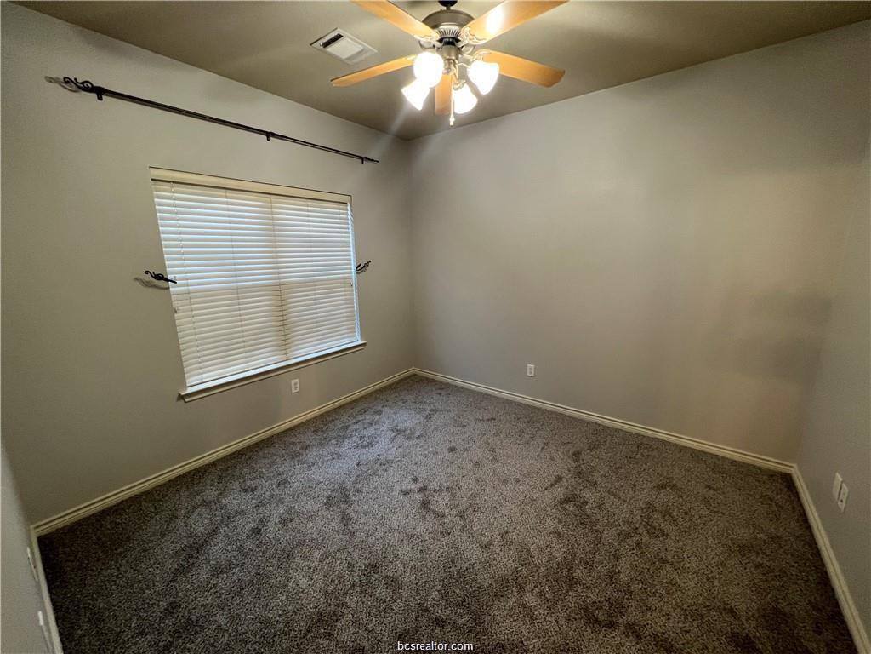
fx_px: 327
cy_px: 327
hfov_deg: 106.2
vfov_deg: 89.9
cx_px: 436
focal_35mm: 13
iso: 250
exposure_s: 1/60
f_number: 1.8
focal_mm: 1.57
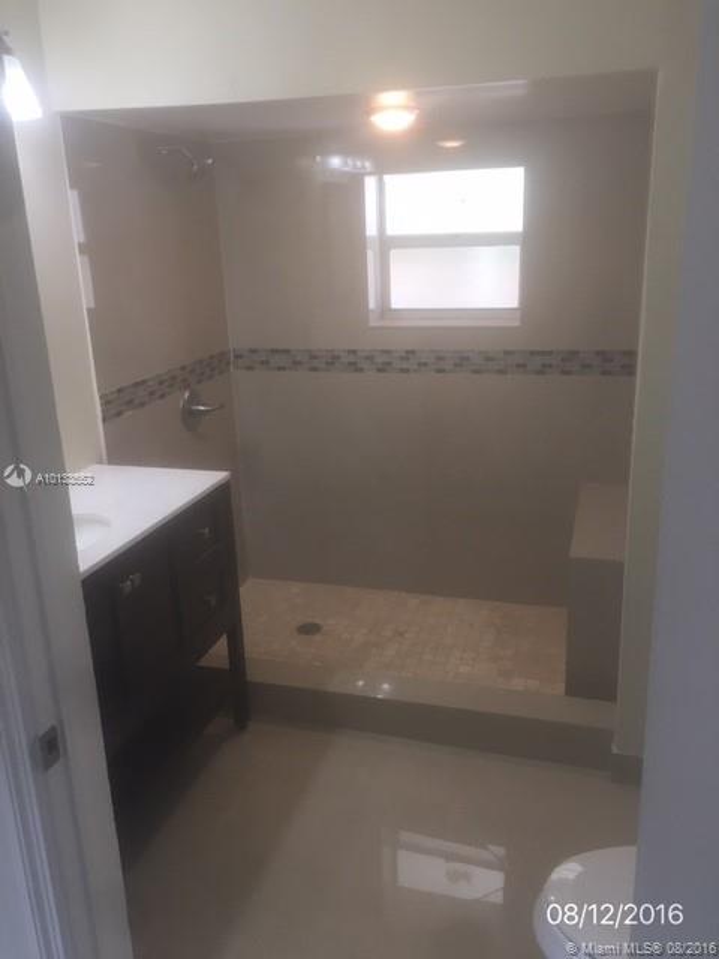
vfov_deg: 61.7
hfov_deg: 48.2
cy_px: 480
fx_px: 803
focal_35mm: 29
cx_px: 360
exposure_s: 1/30
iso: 32
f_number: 2.2
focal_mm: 4.15
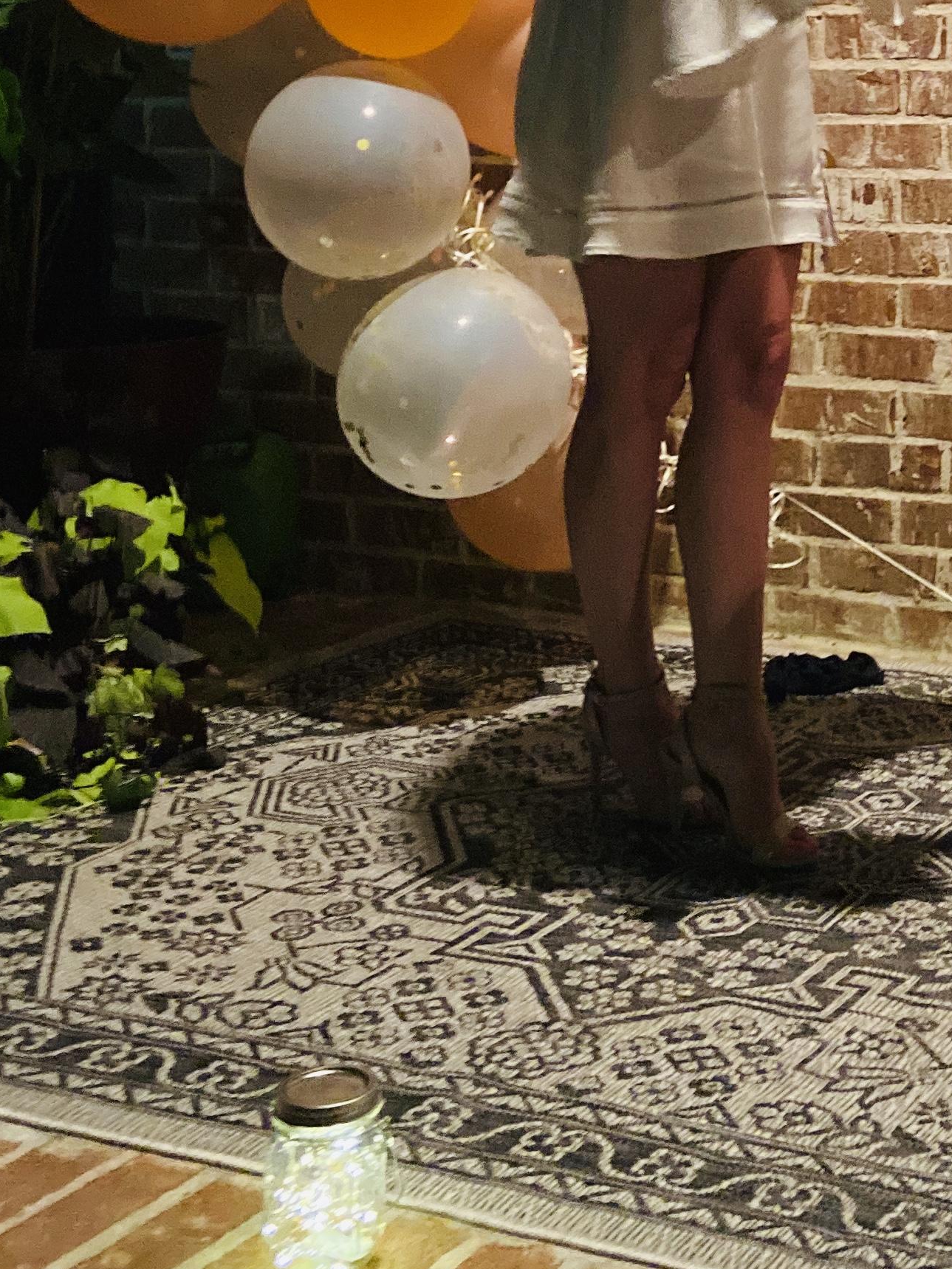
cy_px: 258
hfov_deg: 22.8
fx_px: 2237
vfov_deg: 30.9
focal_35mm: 61
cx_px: 1007
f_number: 1.8
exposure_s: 1/30
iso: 800
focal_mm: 4.25
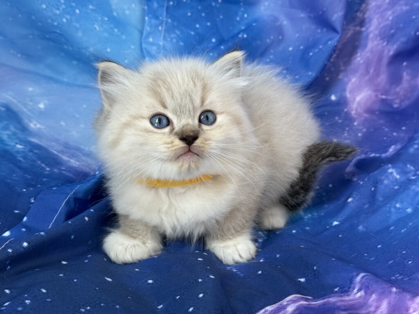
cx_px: 210
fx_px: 581
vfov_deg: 30.3
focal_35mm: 48
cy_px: 157
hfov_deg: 39.7
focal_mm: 6.76
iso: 125
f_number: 1.78
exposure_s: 1/60
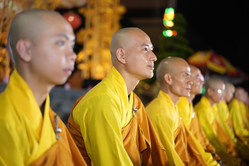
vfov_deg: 24.6
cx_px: 124
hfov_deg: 36.3
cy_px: 83
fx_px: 380
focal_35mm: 55
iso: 125
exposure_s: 1/60
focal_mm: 55
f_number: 1.8
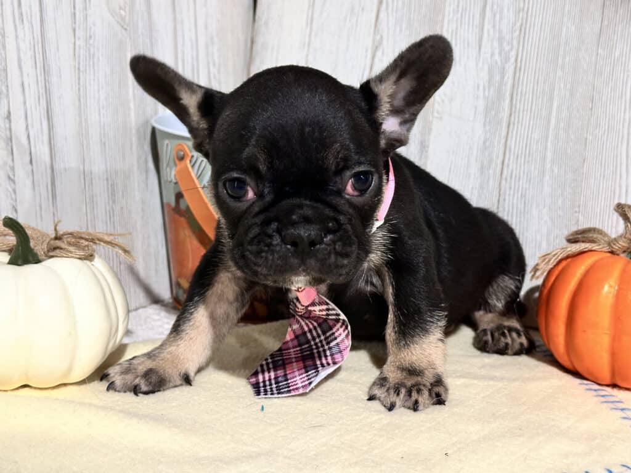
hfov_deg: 39.7
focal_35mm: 48
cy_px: 236
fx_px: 875
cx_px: 316
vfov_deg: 30.3
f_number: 1.78
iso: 500
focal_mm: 6.86
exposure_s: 1/30
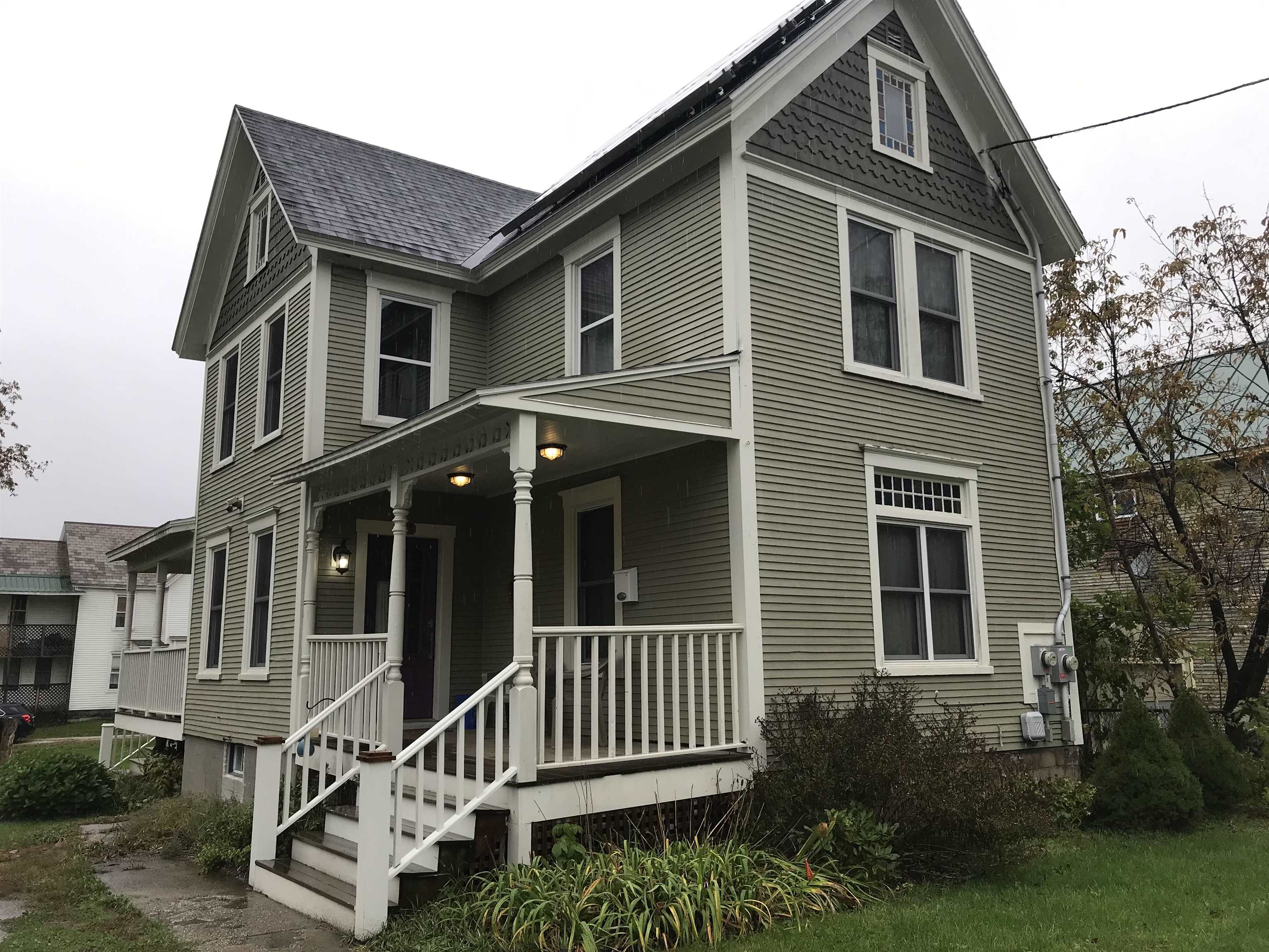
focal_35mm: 28
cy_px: 476
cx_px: 634
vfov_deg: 49.7
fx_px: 1026
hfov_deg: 63.4
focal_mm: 3.99
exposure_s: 1/281
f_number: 1.8
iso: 20
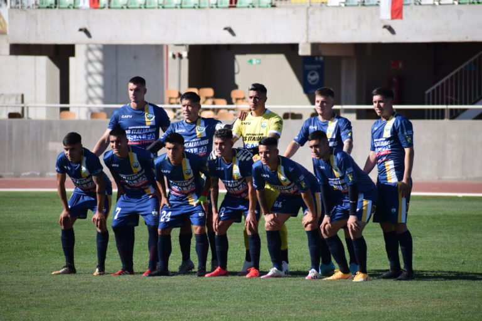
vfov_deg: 3.5
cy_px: 160
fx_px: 5221
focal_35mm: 390
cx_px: 241
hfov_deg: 5.3
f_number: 6.3
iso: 200
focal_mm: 260
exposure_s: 1/640
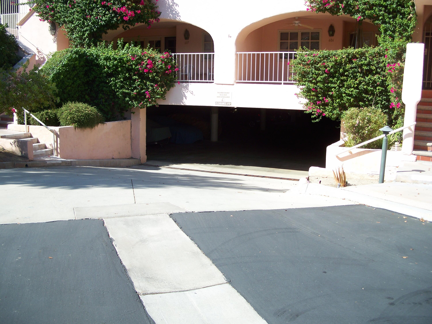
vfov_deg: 38.7
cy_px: 162
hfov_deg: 50.1
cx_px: 216
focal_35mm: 37
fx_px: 462
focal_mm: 7.8
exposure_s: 1/500
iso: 64
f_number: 2.8
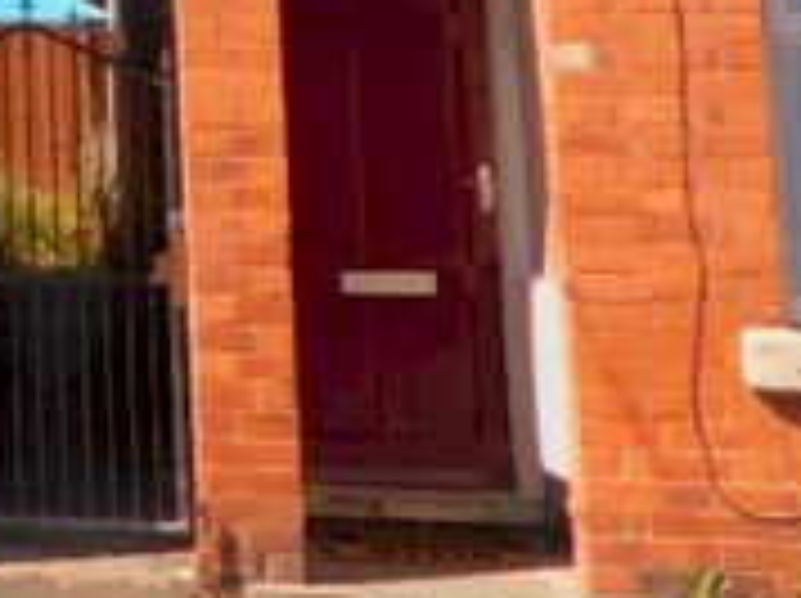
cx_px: -724
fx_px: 2727
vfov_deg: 11.9
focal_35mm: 118
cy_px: -317
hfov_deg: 14.3
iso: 125
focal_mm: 5.3
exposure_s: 1/640
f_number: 3.2
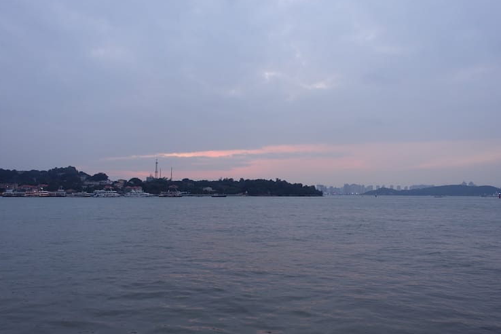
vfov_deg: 49.5
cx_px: 257
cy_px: 173
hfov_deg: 69.4
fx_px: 362
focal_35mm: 26
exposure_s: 1/30
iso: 125
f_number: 2.2
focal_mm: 8.8
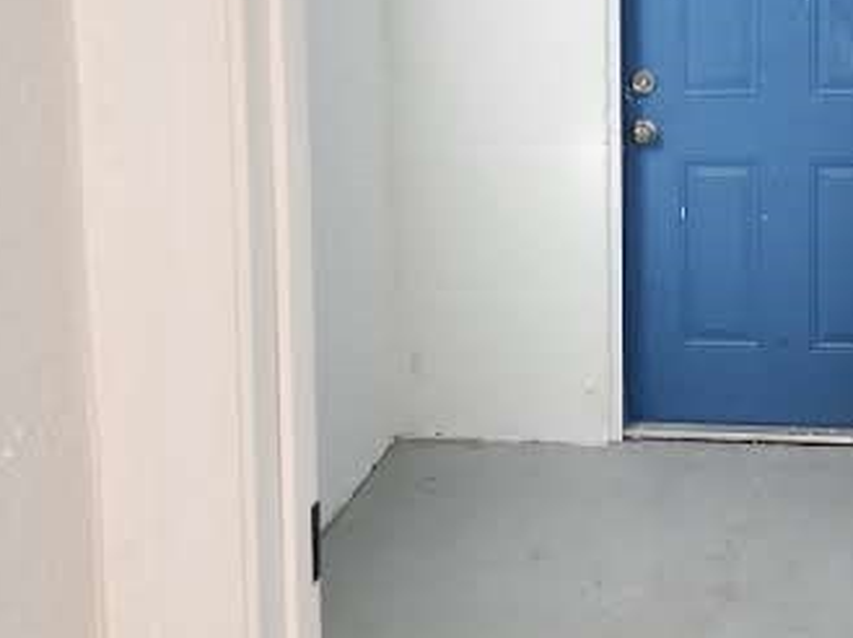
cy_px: 114
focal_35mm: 56
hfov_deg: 33.8
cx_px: 622
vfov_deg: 25.5
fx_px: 1378
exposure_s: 1/120
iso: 400
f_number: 1.8
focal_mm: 6.4
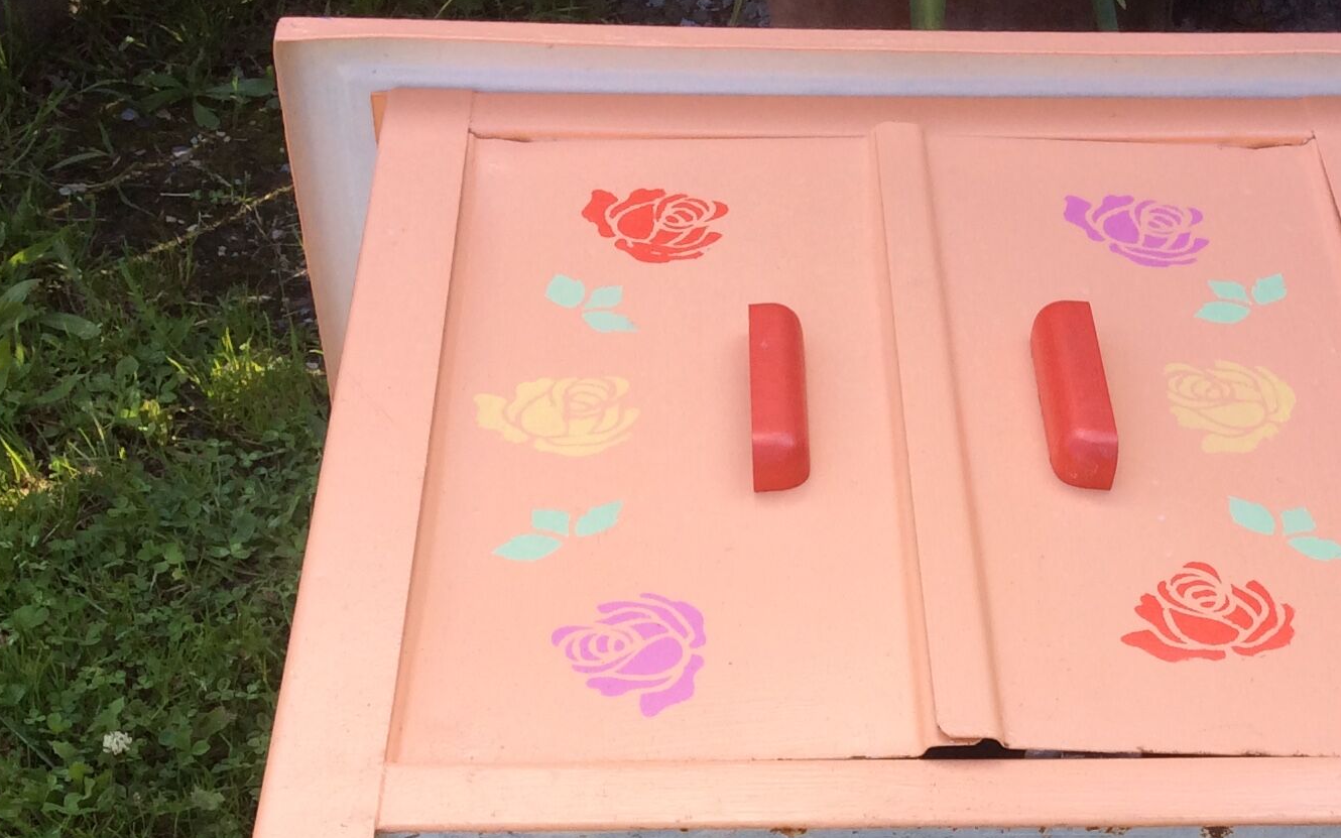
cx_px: 859
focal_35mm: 66
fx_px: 2412
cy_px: 858
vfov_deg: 19.1
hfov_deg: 30.9
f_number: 2.4
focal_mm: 3.3
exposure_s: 1/174
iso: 32
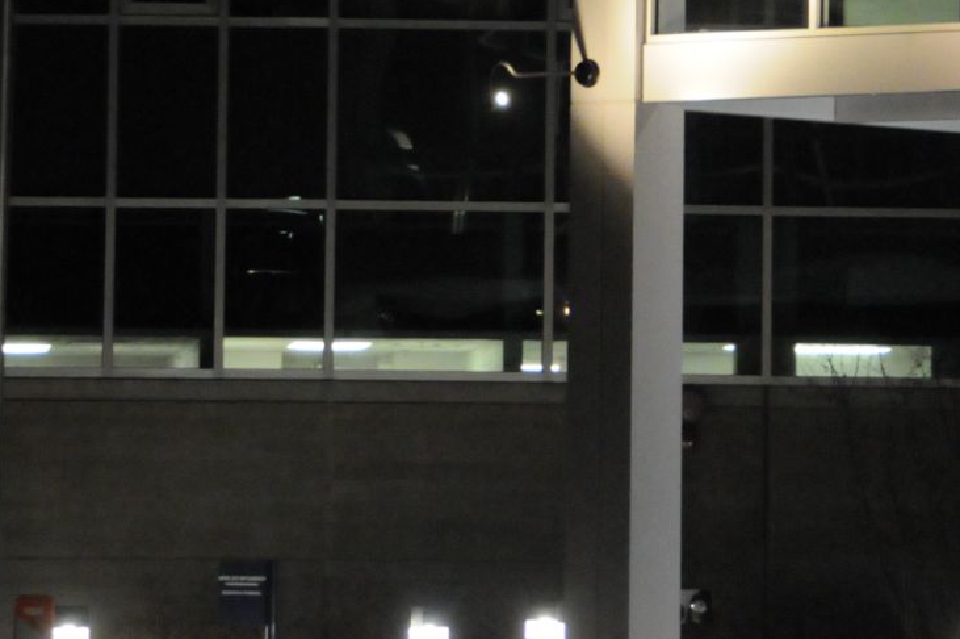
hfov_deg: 5.5
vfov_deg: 3.6
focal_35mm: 378
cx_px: 523
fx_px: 10071
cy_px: -247
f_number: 5.3
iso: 3200
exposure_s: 1/80
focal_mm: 90
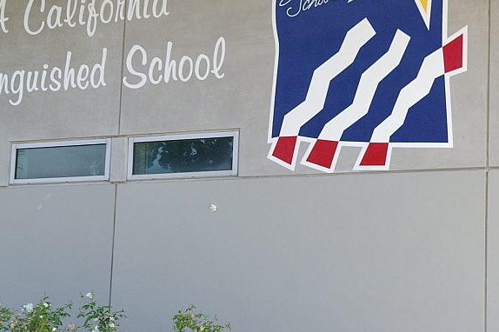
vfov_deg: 12.9
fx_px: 1465
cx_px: 247
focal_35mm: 106
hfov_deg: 19.3
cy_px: 90
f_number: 11
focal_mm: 45
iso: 800
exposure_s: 1/180
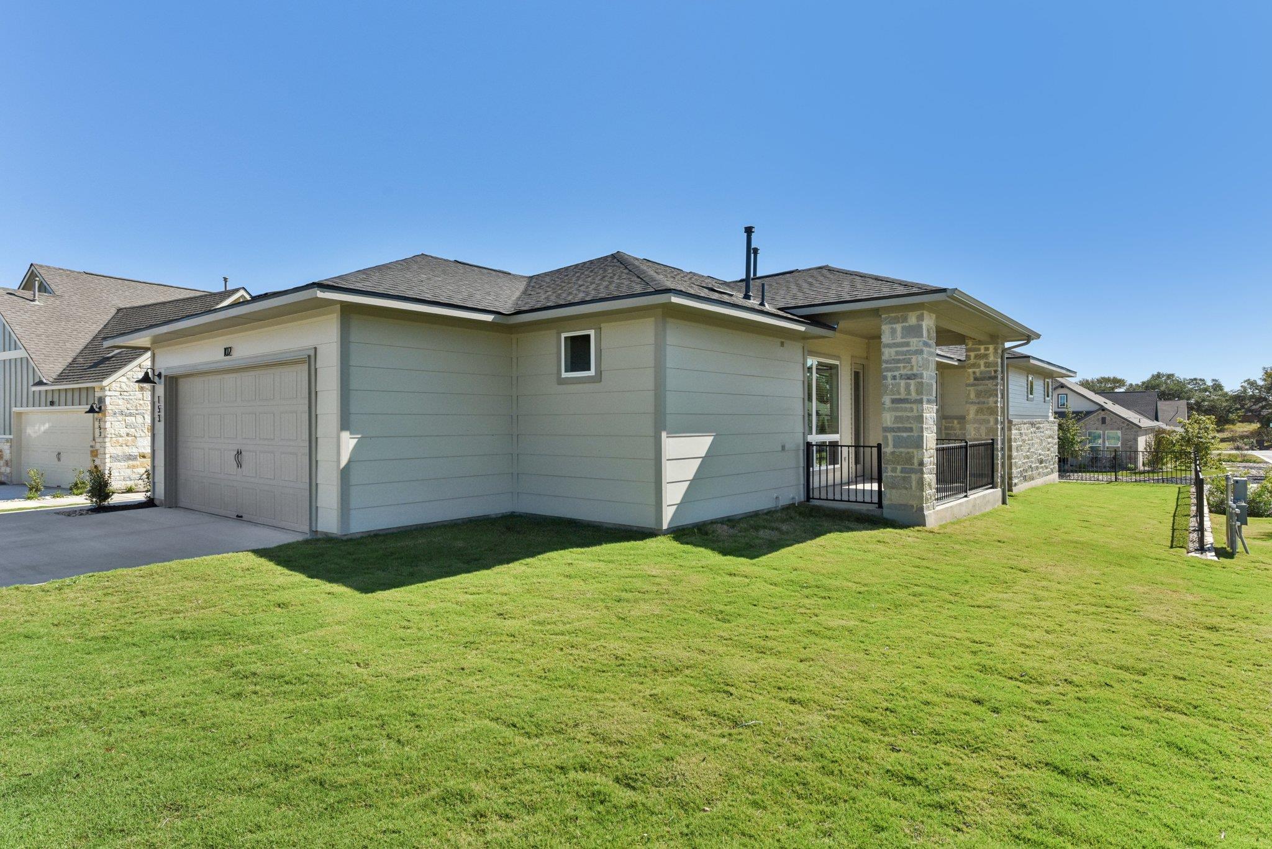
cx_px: 636
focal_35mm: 20
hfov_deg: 84.0
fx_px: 707
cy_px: 424
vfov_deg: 61.9
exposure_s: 1/2000
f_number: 8
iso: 400
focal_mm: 20
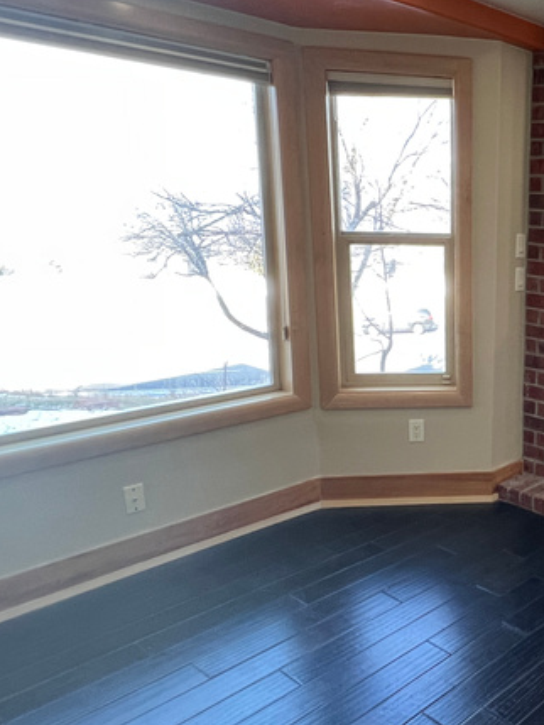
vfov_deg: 58.3
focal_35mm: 31
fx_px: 649
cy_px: 380
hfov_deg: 39.3
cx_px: 563
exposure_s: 1/120
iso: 200
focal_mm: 1.57
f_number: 1.8
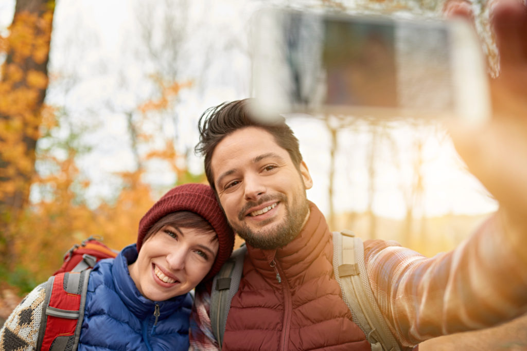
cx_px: 264
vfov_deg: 37.9
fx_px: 512
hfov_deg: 54.4
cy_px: 176
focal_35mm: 35
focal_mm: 35
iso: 200
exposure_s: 1/400
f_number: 1.8
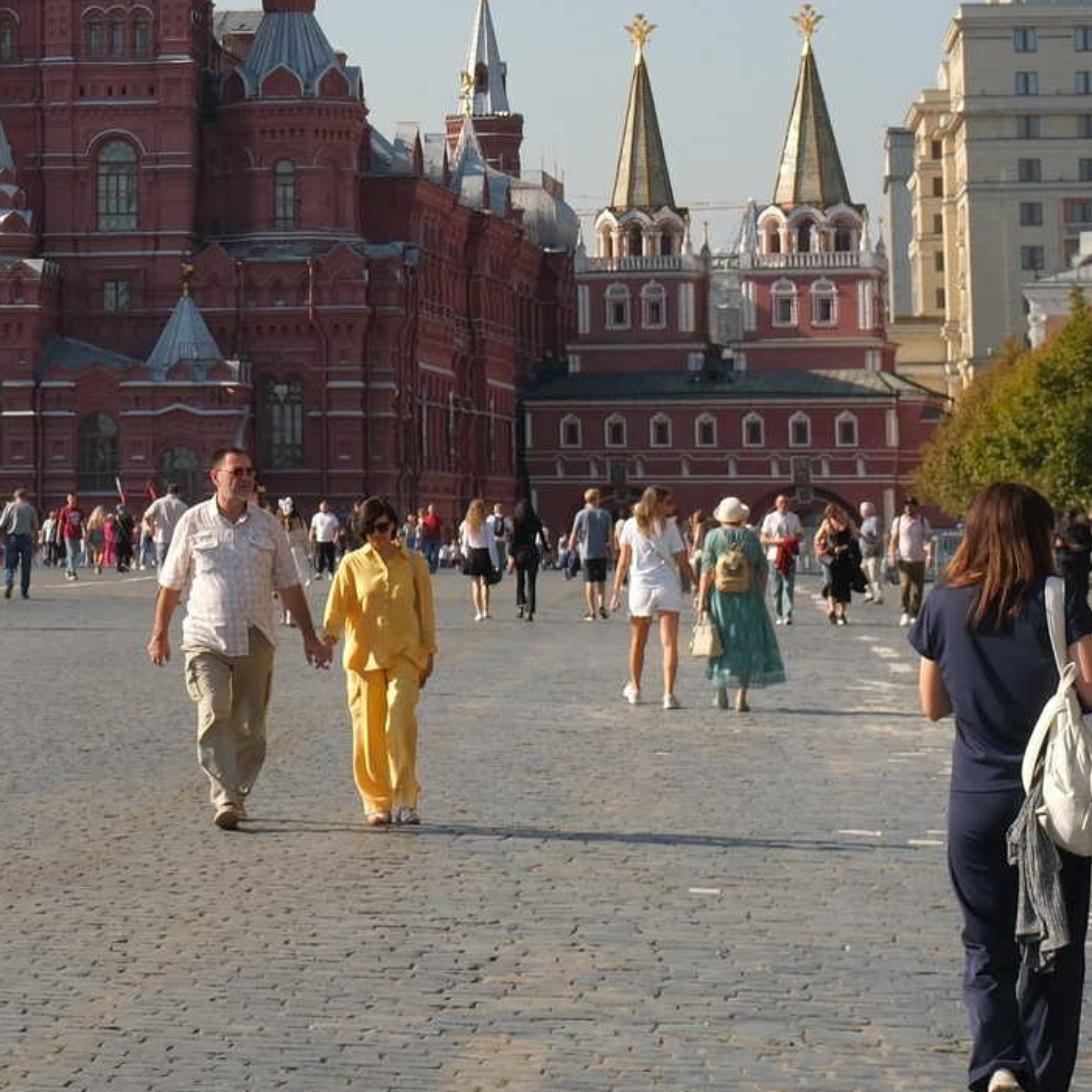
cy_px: -170
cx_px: -120
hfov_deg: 13.5
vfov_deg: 13.4
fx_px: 4533
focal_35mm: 127
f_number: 5.6
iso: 640
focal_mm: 27
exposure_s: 1/2900
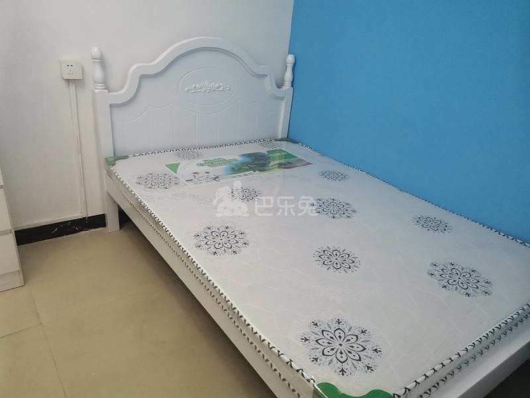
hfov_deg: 67.3
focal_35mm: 26
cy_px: 199
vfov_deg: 53.1
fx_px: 398
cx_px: 265
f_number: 1.8
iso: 400
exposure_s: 1/50
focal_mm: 4.75
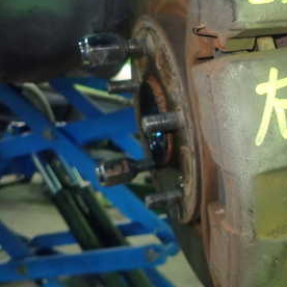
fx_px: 450
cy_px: 147
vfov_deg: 35.4
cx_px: 294
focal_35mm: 48
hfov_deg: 32.2
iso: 400
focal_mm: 4.5
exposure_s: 1/30
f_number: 2
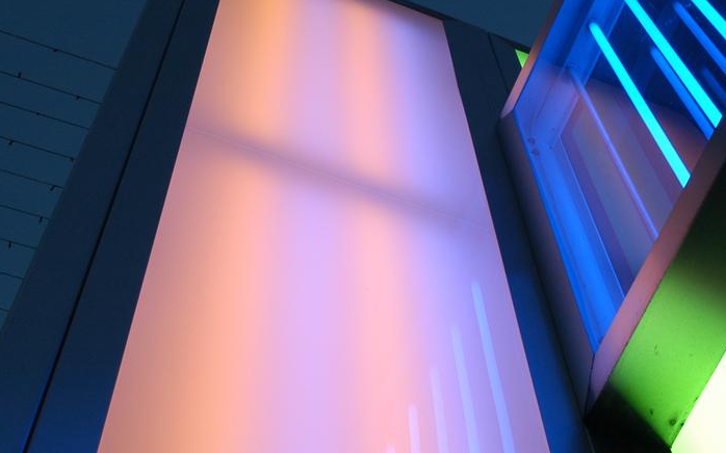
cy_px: 67
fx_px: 1246
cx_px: 504
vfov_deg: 20.3
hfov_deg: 32.1
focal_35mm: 63
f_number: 5.6
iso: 400
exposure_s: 1/125
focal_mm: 24
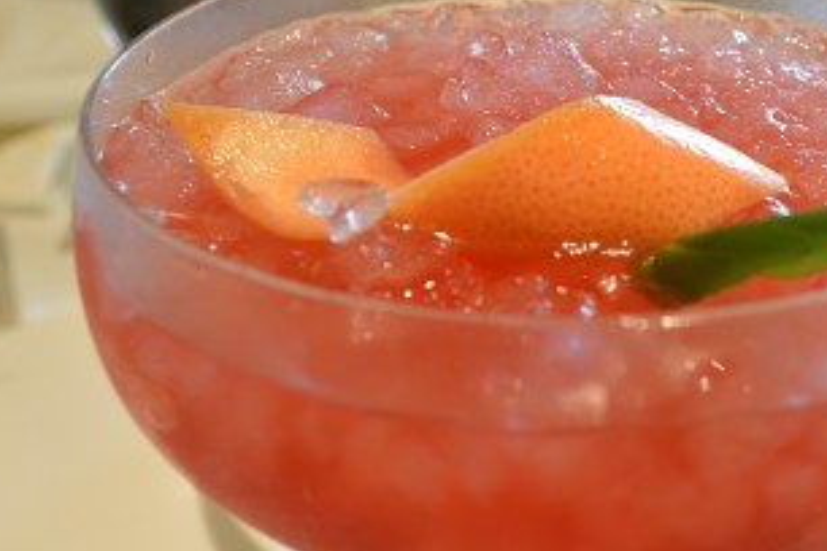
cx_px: 595
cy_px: 292
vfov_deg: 25.5
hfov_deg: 36.8
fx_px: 1217
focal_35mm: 53
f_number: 5.6
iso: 640
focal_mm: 18
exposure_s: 1/25
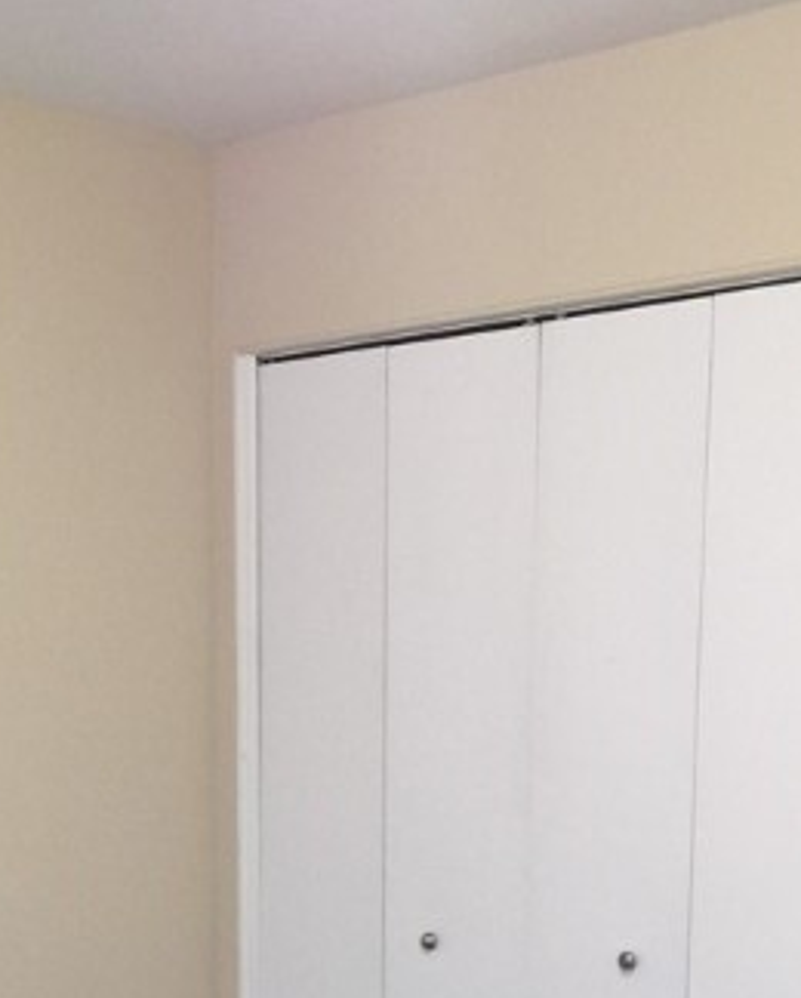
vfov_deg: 26.7
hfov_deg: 22.4
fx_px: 1982
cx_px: 99
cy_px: 1010
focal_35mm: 67
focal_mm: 4.15
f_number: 2.2
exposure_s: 1/15
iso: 80
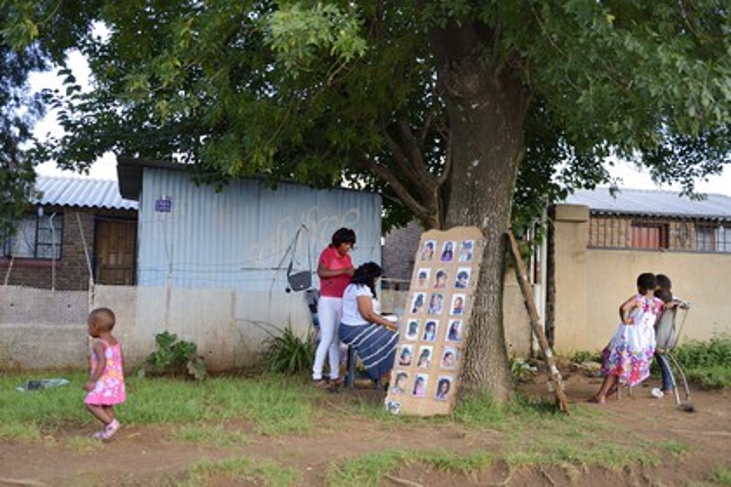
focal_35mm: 34
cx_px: 366
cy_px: 244
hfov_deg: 55.8
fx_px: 690
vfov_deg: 38.9
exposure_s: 1/800
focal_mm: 34
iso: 800
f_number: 2.8
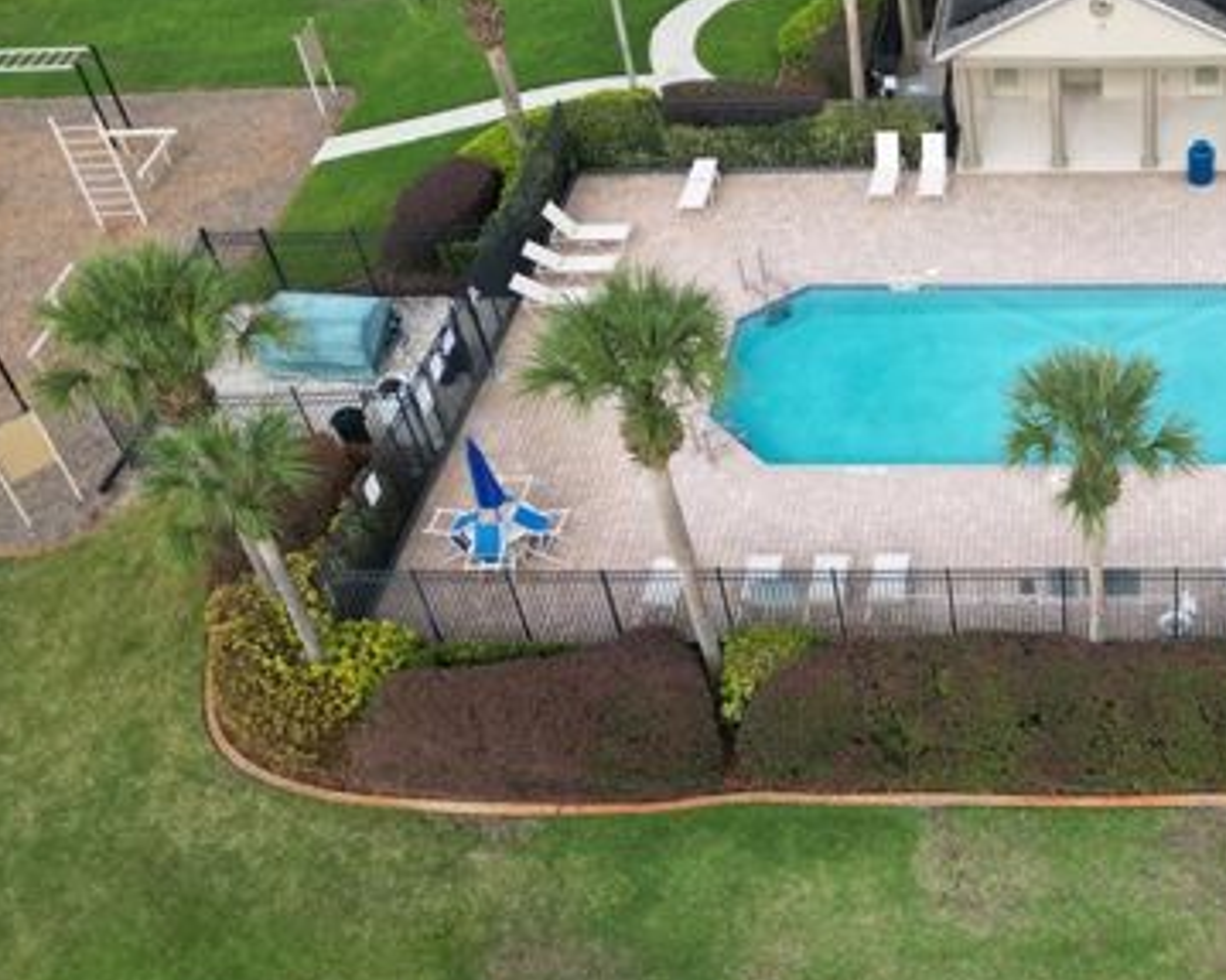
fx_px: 1669
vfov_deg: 32.7
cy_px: 560
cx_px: 1108
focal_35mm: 46
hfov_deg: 37.6
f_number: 1.7
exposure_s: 1/1250
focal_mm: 6.72
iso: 130
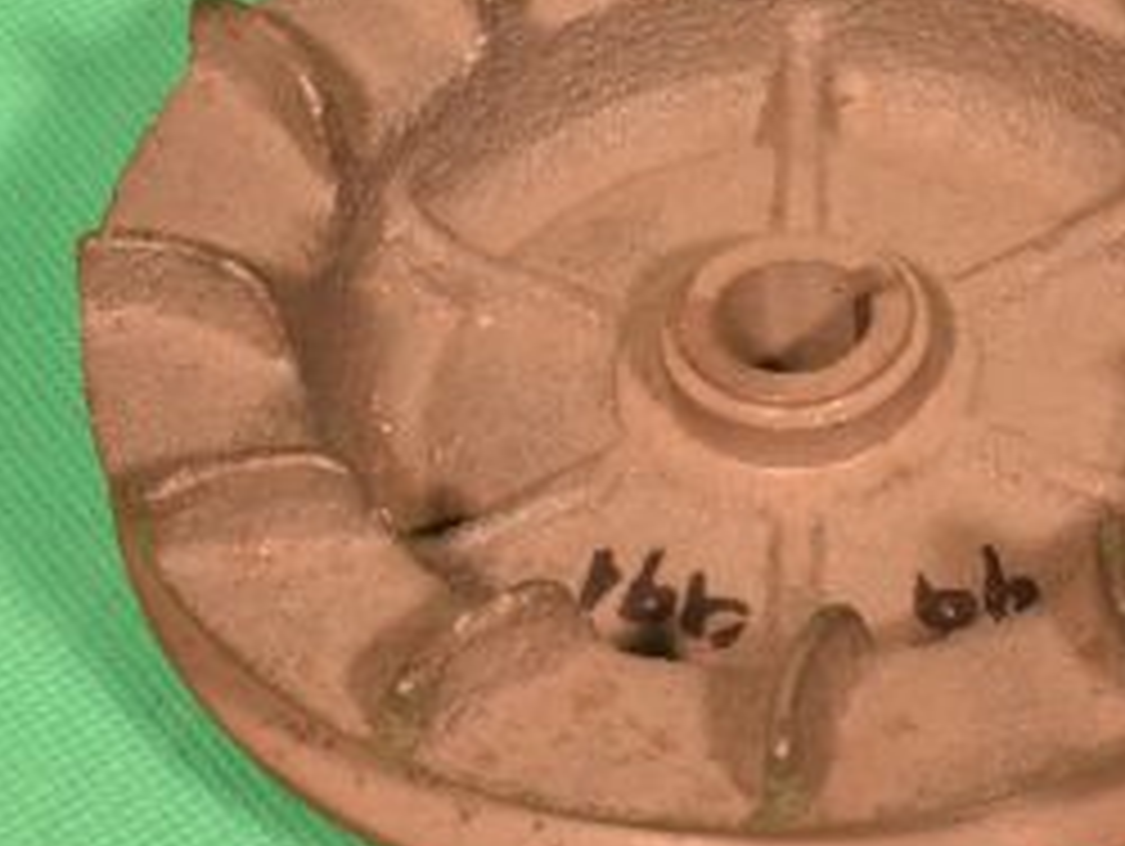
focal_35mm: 159
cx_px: 792
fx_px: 5172
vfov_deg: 9.3
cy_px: 292
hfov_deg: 12.4
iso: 4500
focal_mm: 46
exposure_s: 1/80
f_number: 25
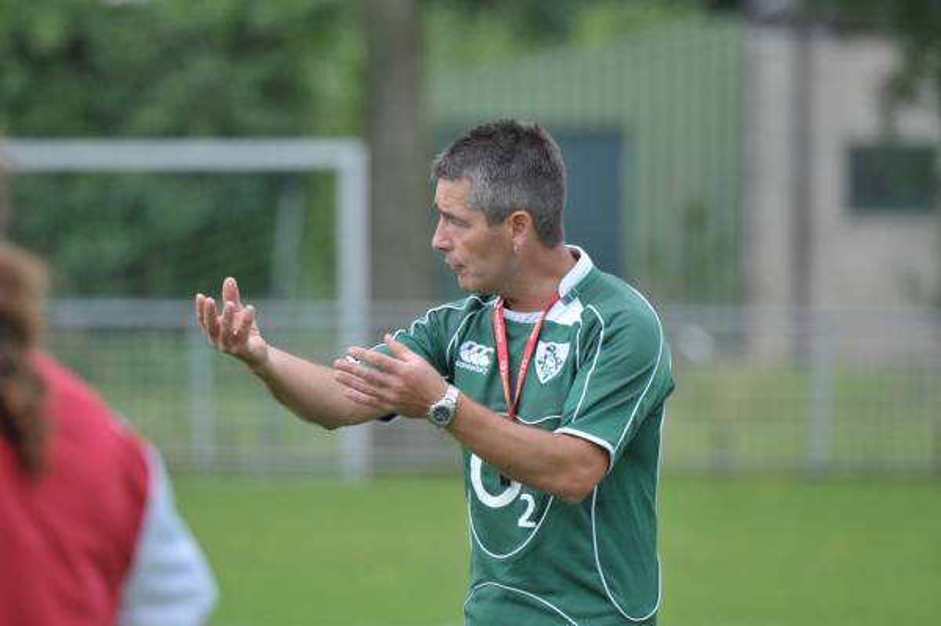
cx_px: 470
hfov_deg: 3.4
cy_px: 313
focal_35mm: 600
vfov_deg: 2.3
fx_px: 15670
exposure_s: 1/500
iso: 320
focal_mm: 400
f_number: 5.6
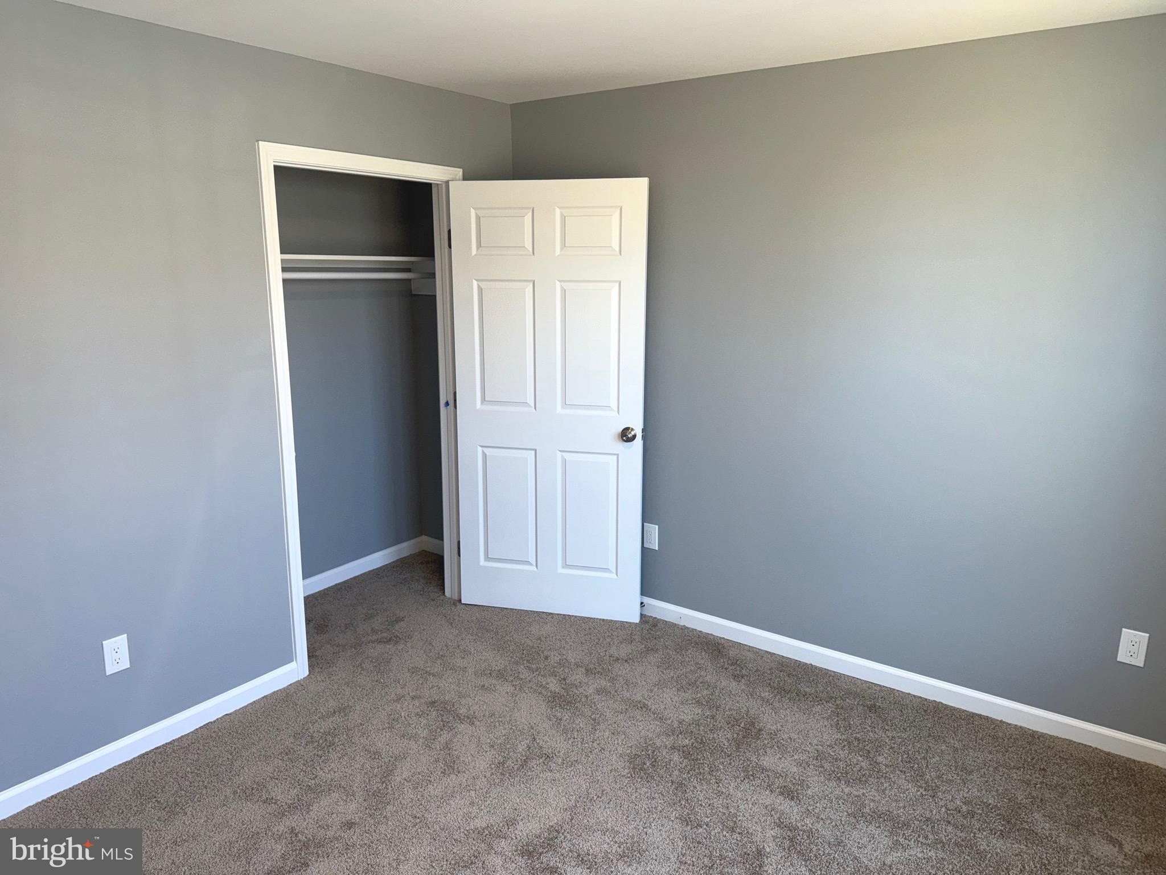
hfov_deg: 71.6
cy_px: 438
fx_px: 808
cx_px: 583
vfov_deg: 56.8
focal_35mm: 24
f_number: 1.78
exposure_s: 1/154
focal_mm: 6.76
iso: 50
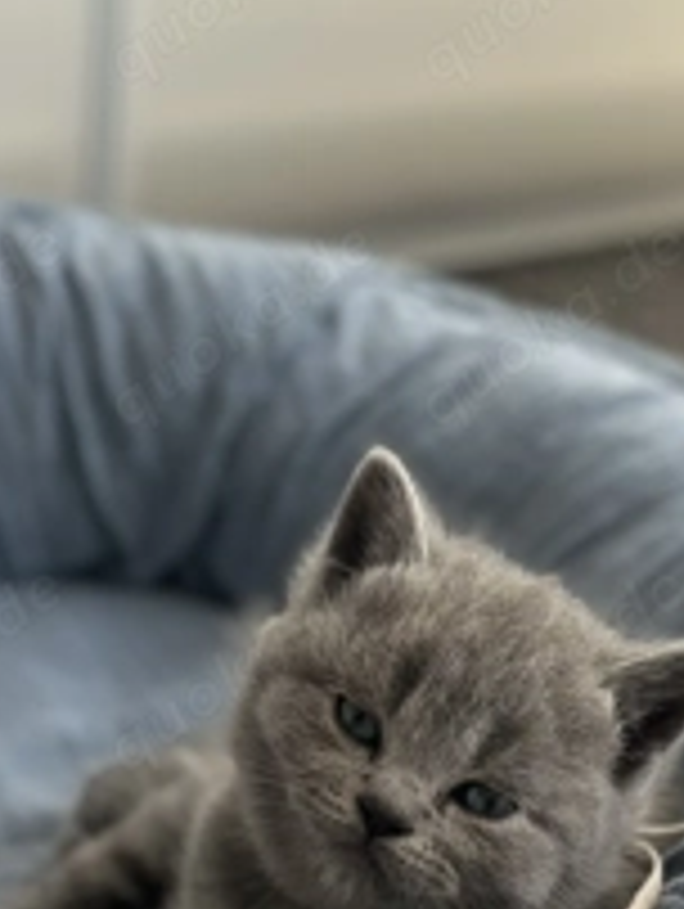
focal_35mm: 95
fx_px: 2498
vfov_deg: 20.4
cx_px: 405
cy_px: 738
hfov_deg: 15.6
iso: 80
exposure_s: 1/176
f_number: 1.78
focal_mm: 6.86
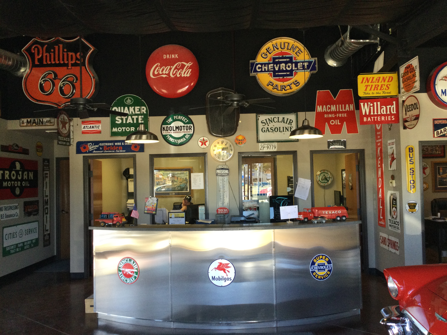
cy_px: 168
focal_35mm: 31
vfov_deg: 45.4
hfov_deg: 58.4
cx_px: 224
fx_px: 400
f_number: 2.4
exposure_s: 1/30
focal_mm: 3.3
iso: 40
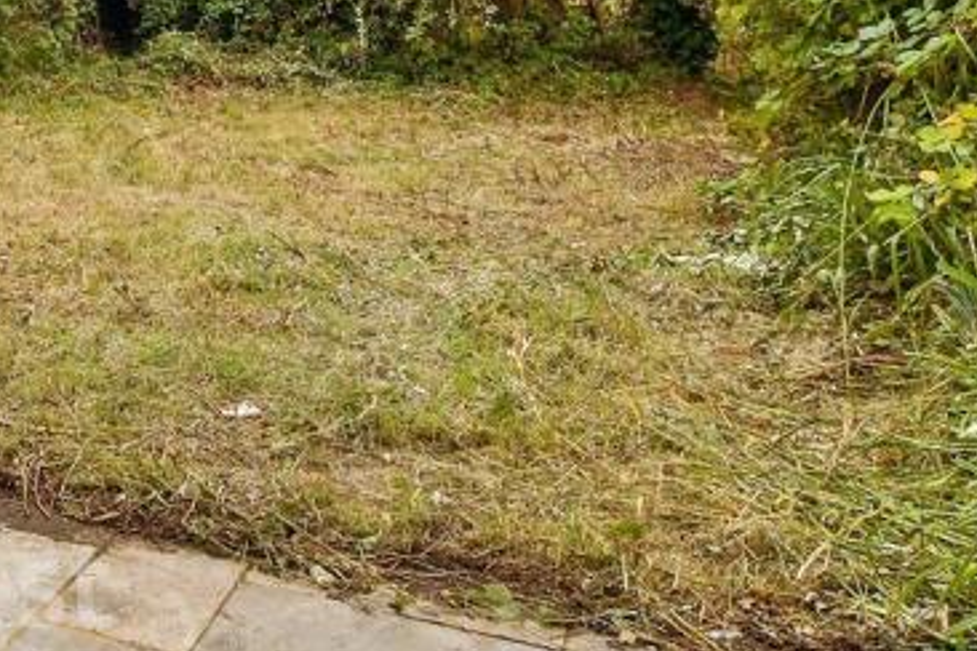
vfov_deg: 29.2
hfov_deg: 42.5
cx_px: 96
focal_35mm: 42
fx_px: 1140
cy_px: -39
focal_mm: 10
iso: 400
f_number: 8
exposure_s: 1/640
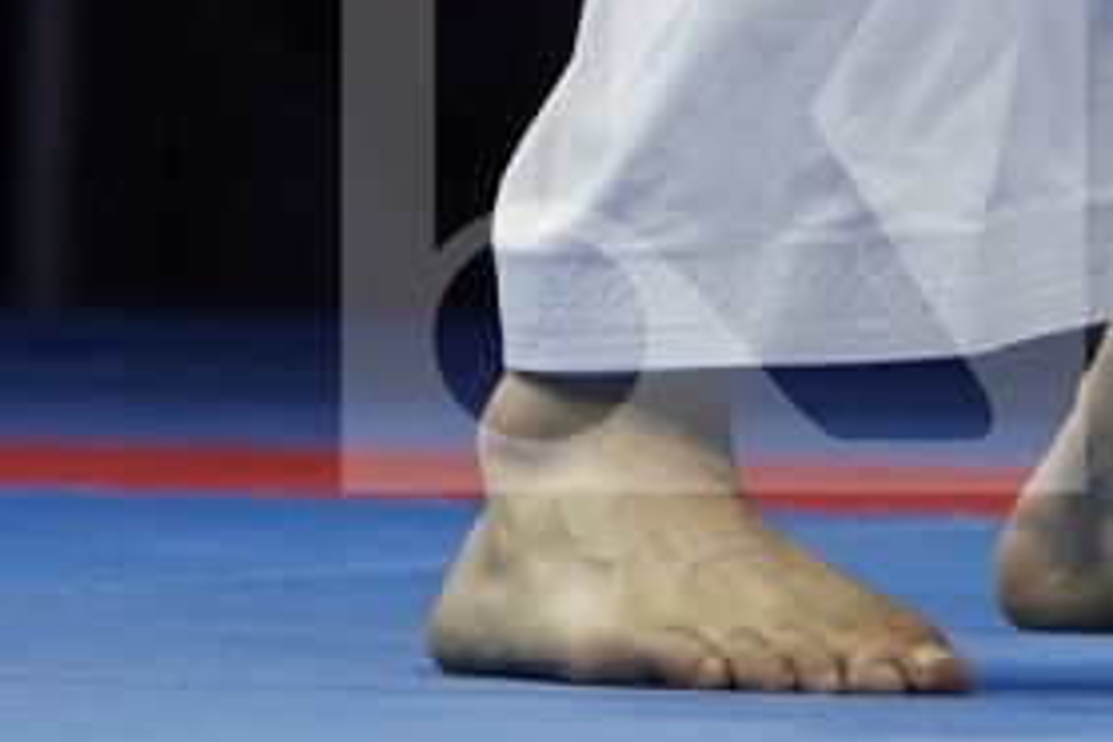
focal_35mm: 1263
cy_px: -1289
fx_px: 39045
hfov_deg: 1.6
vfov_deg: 1.1
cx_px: 714
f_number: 5.6
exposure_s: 1/500
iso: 1600
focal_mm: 196
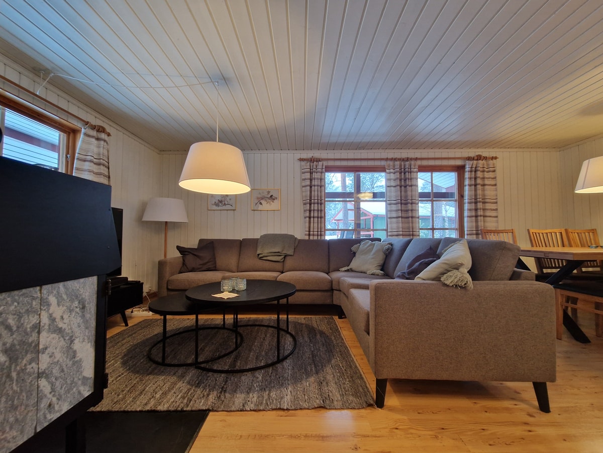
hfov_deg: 106.2
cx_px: 302
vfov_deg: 89.9
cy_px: 226
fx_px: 226
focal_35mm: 13
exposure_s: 1/33
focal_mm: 2.2
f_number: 2.2
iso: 400
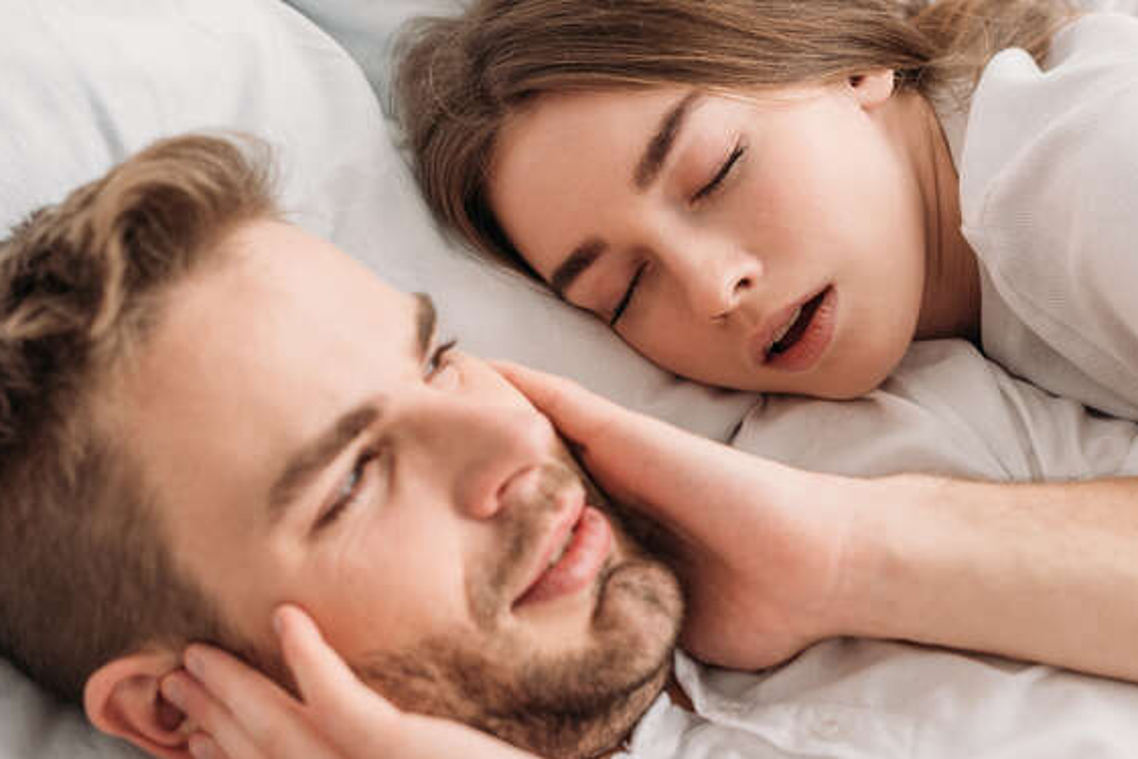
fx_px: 2086
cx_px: 566
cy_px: 388
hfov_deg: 30.5
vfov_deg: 20.6
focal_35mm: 66
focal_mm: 50
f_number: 3.5
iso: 320
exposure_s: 1/160
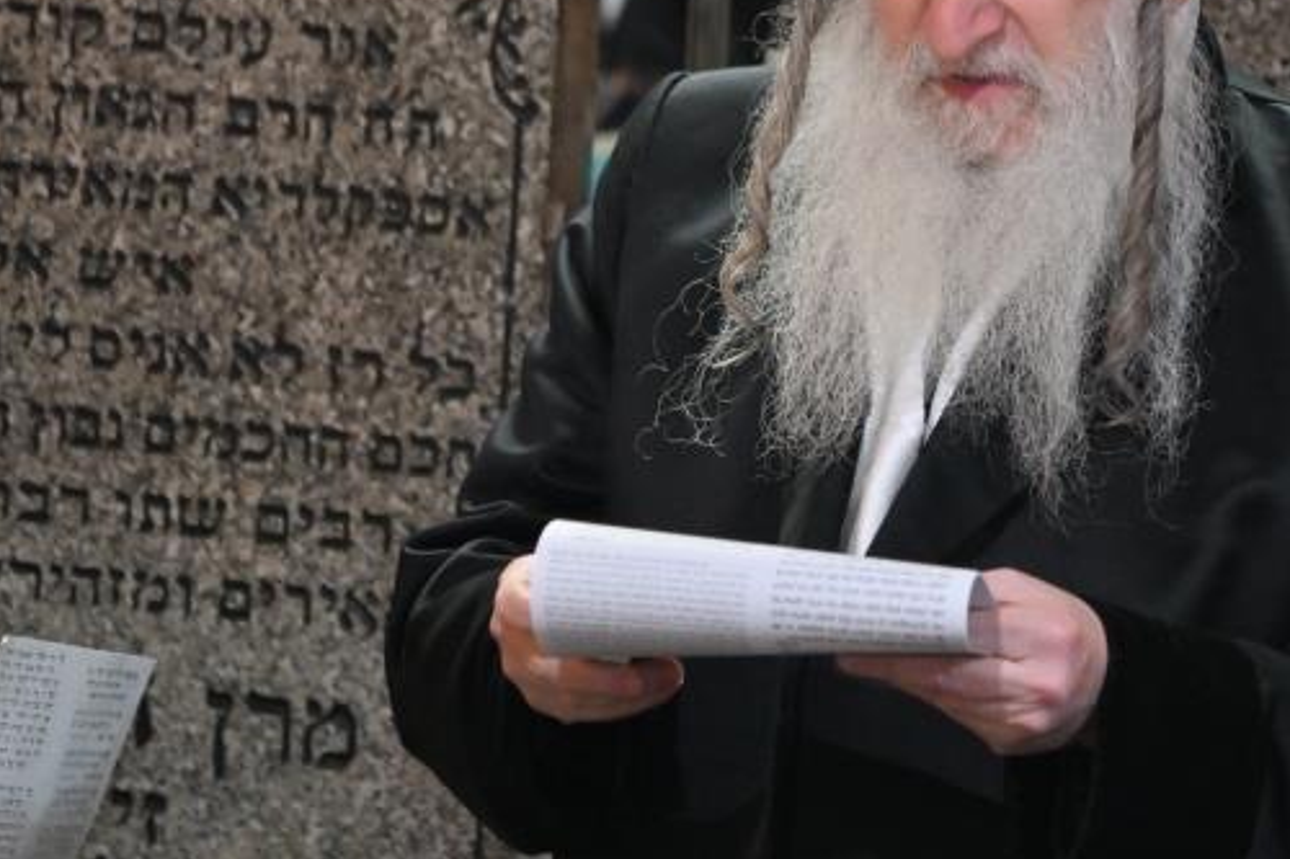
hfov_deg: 8.4
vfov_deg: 5.6
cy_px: 182
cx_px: 983
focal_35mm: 246
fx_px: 8812
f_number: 4
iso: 1000
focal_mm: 120
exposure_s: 1/160
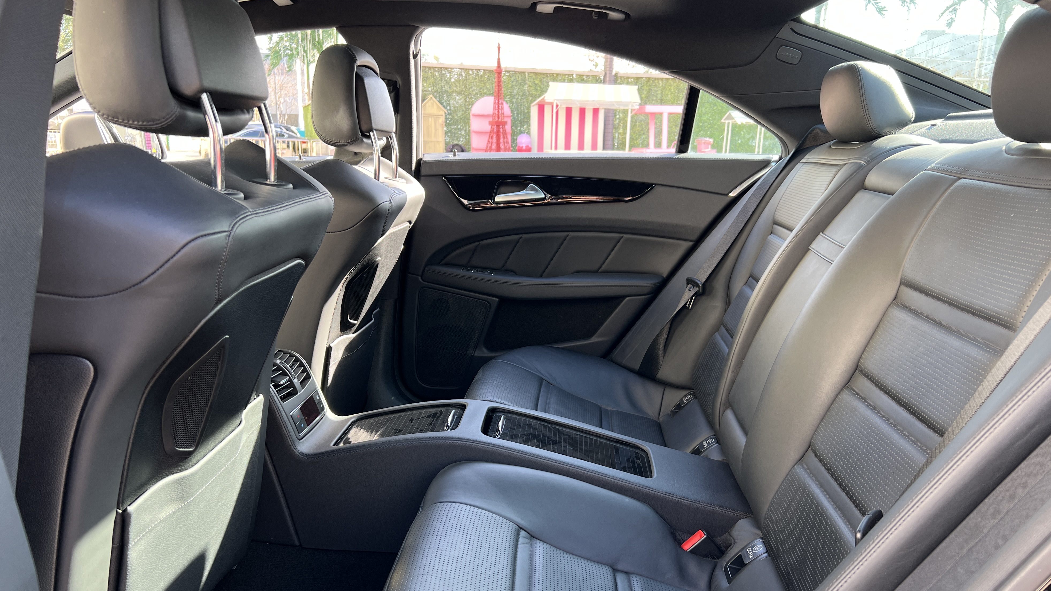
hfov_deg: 66.1
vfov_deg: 40.1
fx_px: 808
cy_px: 346
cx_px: 534
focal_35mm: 29
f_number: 1.5
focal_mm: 5.7
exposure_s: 1/121
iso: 64
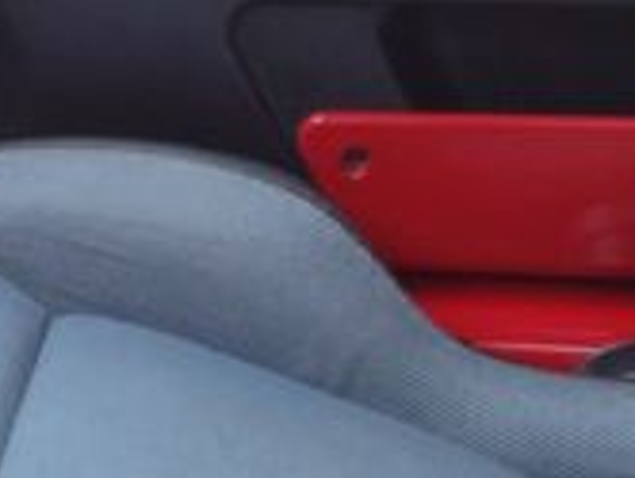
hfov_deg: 18.8
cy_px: 792
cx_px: 187
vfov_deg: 13.2
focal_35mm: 104
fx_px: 1911
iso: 120
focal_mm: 4.71
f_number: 1.7
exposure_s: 1/120
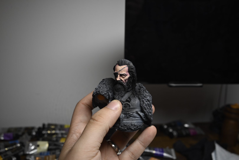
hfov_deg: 58.7
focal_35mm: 32
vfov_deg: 41.1
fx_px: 212
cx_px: 120
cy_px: 80
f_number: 7.1
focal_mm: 32
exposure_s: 1/80
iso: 320
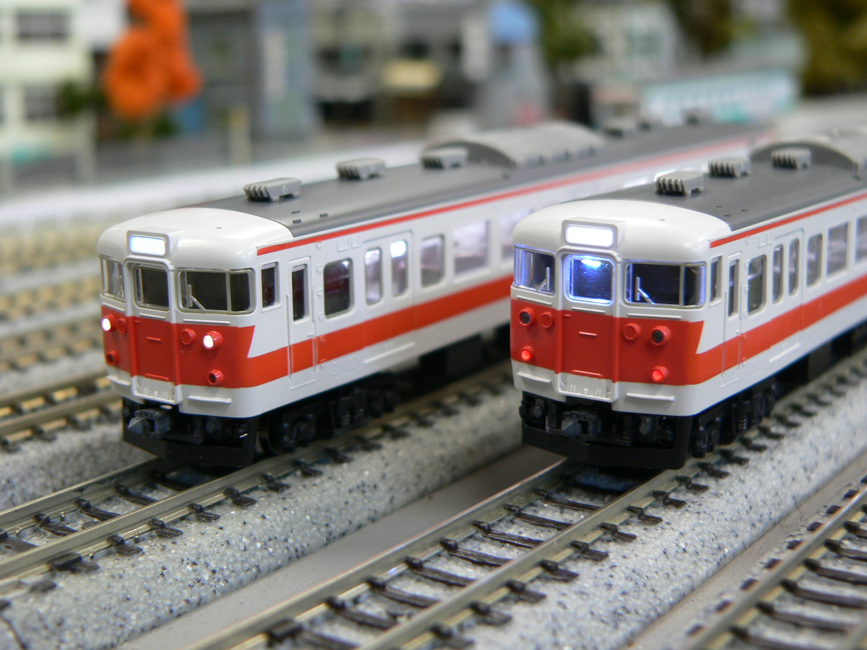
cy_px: 325
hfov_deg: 35.5
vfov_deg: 27.0
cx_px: 434
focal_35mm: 54
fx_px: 1352
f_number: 2.8
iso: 100
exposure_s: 1/8
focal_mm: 9
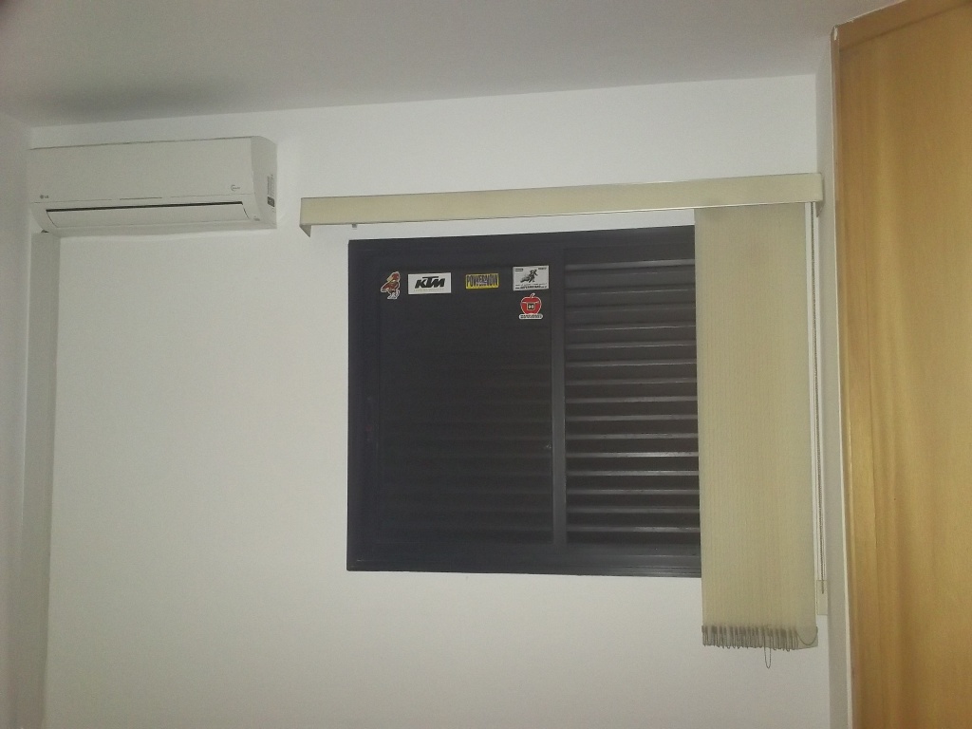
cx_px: 486
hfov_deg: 49.0
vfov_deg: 37.7
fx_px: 1067
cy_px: 364
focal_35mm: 38
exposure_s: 1/60
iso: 360
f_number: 4.5
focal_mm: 6.3
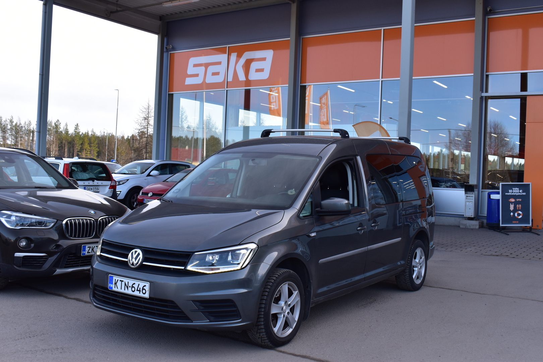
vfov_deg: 34.2
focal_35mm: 39
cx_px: 272
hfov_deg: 49.6
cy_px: 181
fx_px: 588
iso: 400
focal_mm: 26
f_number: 9.5
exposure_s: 1/250
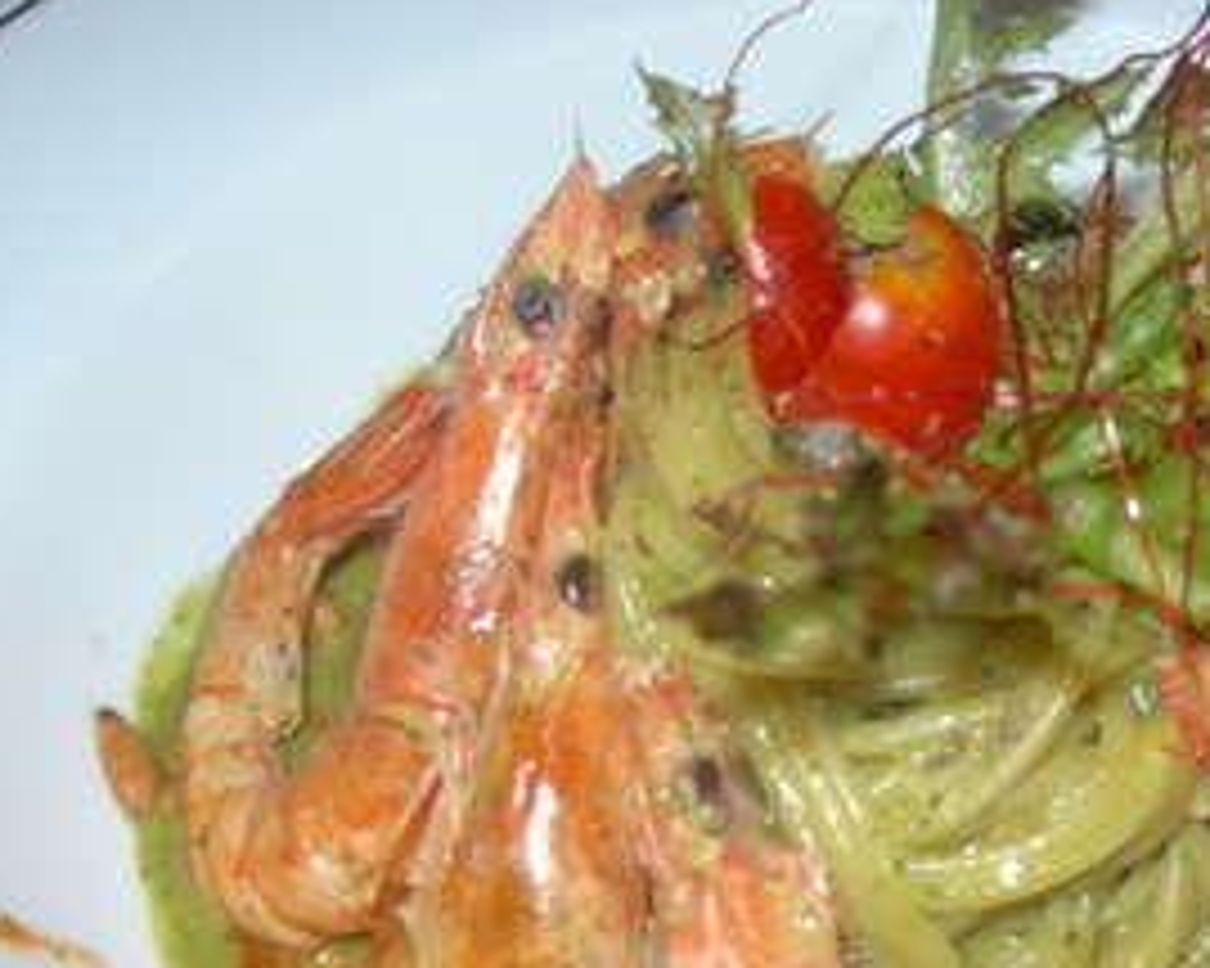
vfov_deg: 21.9
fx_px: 2470
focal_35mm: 69
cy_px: 732
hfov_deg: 27.0
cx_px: 954
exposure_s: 1/60.1
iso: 50
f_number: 2.8
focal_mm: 7.8
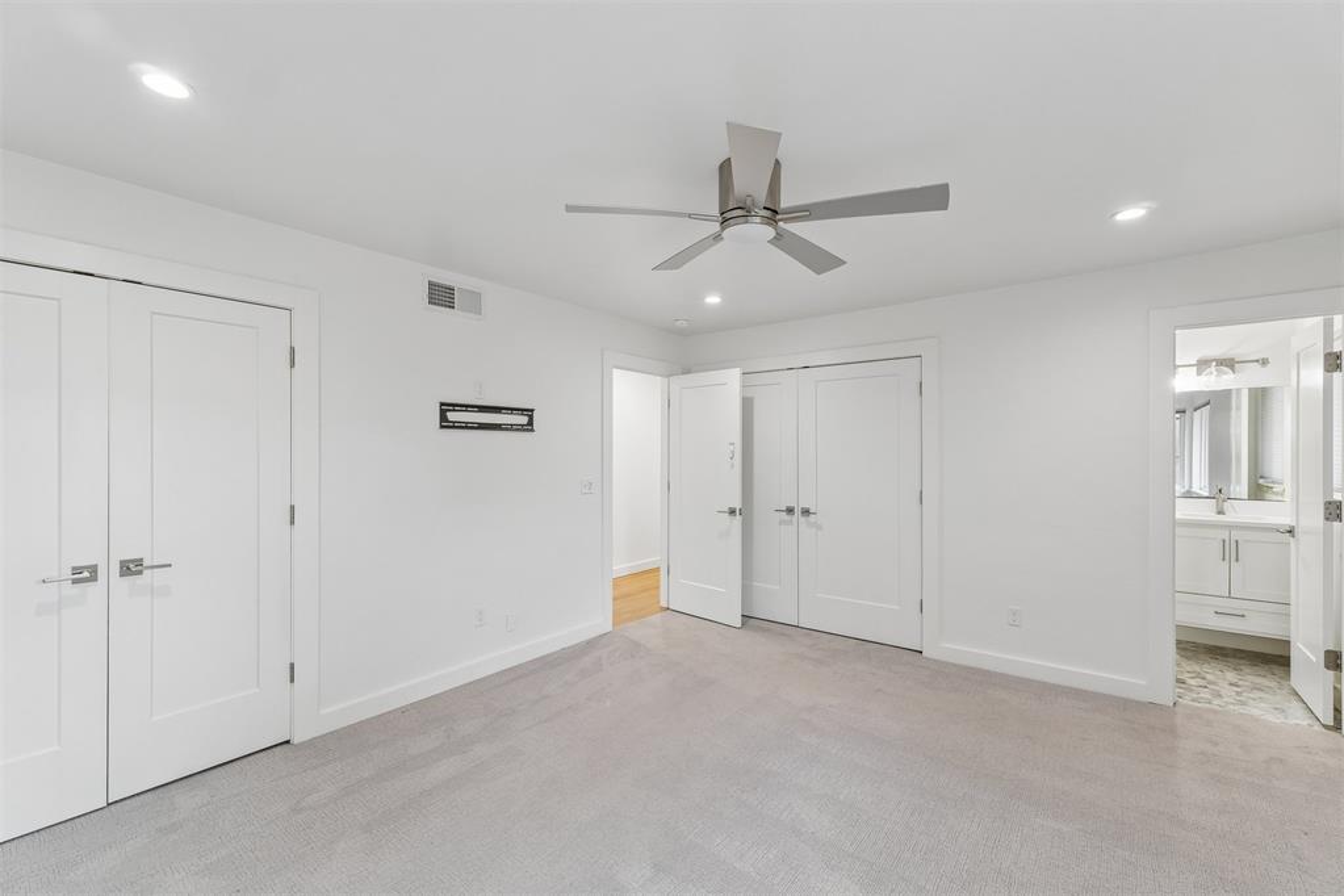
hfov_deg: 100.4
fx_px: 560
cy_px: 448
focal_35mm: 15
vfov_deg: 77.3
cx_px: 672
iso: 200
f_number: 7.1
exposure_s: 1/50
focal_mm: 10
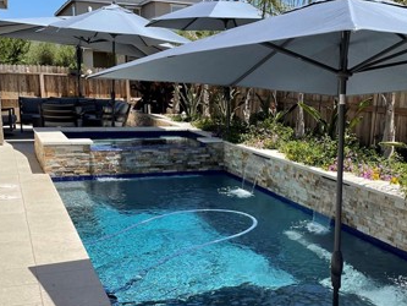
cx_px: 295
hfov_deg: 37.4
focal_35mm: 50
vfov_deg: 28.9
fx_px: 588
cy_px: 212
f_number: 1.6
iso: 32
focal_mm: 4.2
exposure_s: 1/4000
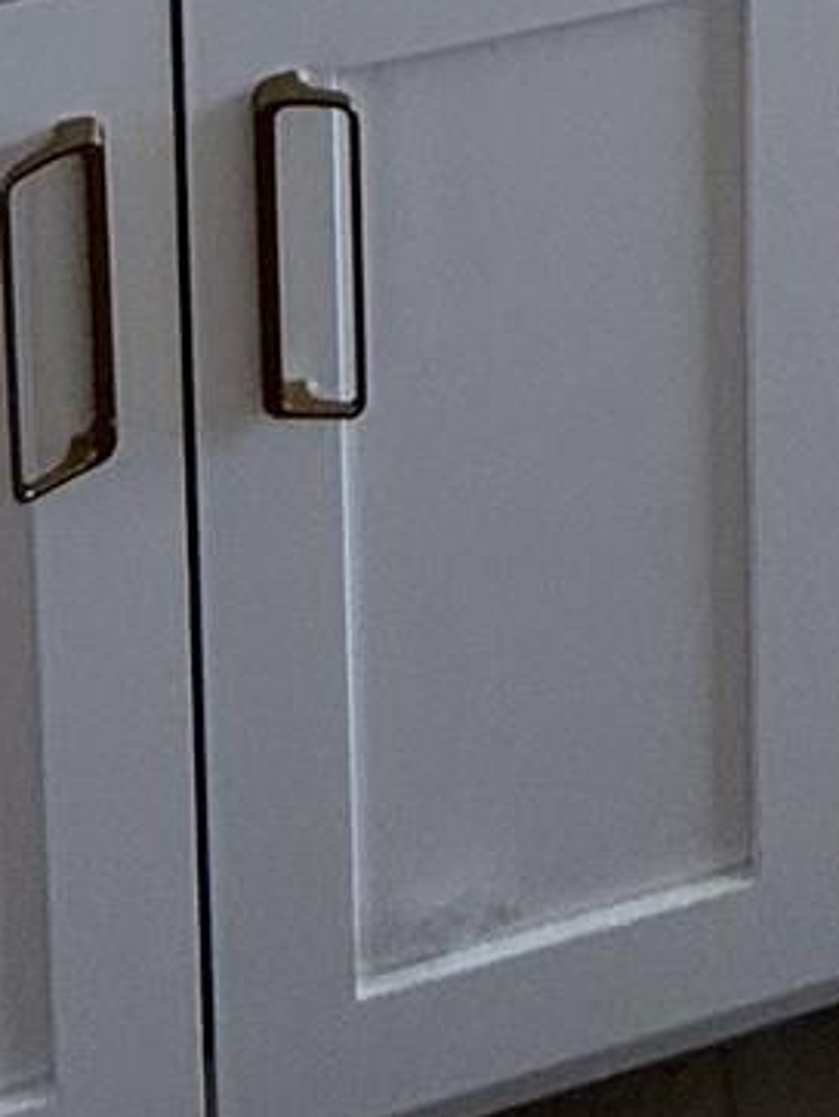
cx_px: 787
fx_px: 2873
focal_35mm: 89
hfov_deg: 16.4
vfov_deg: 12.7
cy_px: -1962
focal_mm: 2.22
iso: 50
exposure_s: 1/127
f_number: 2.2
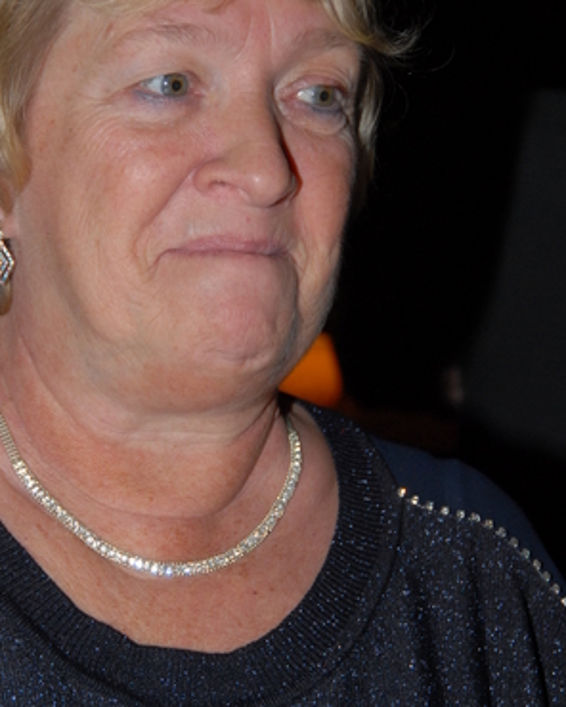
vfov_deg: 15.3
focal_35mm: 126
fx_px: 2633
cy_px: 292
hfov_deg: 12.3
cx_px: 210
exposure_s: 1/60
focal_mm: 55
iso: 400
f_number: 5.6
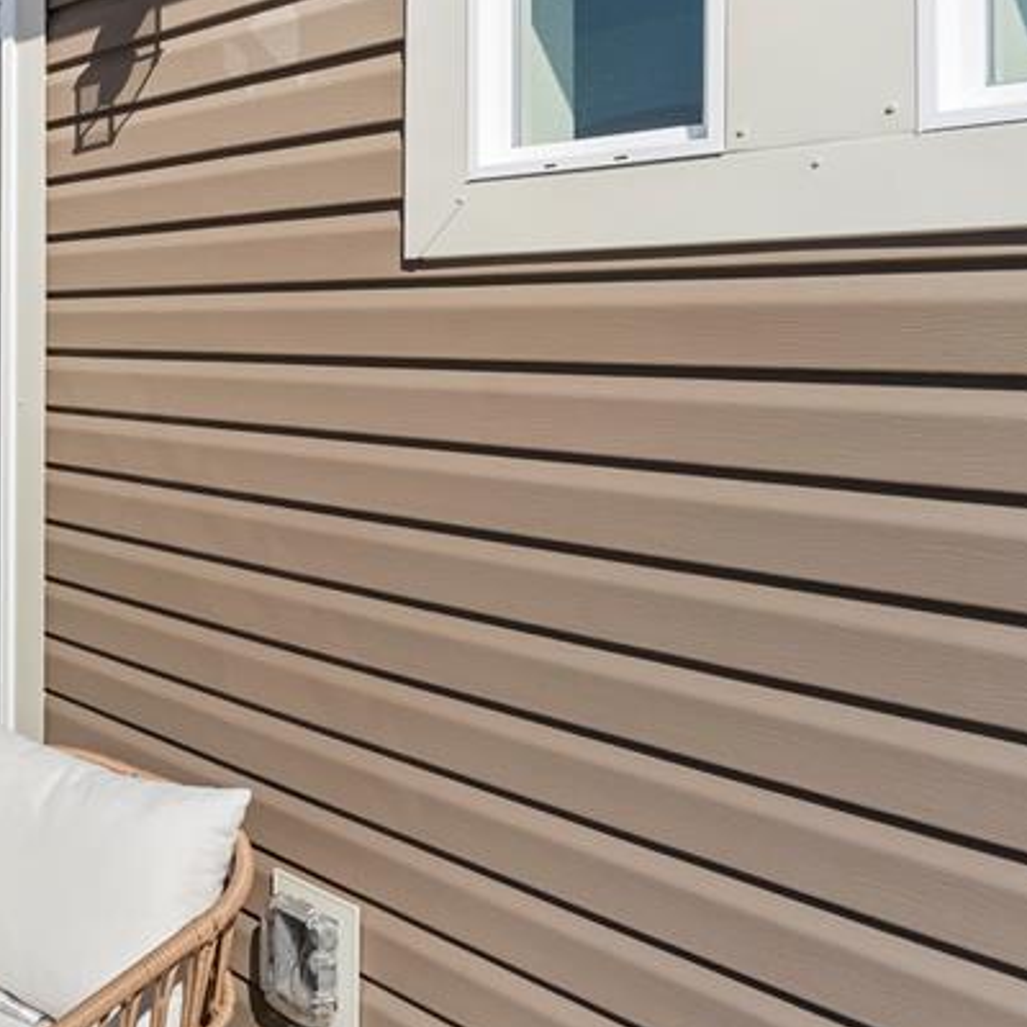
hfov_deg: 35.0
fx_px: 1293
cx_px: -187
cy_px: 326
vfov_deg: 42.6
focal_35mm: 39
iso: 500
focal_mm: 17.7
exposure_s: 1/8000
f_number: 8
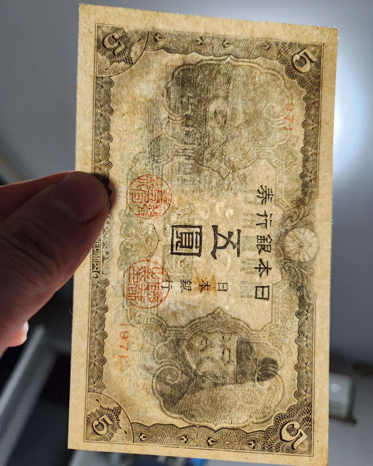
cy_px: 213
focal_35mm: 25
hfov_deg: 56.8
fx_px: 345
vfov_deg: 68.0
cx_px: 184
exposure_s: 1/100
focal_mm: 5.4
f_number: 1.8
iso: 1000
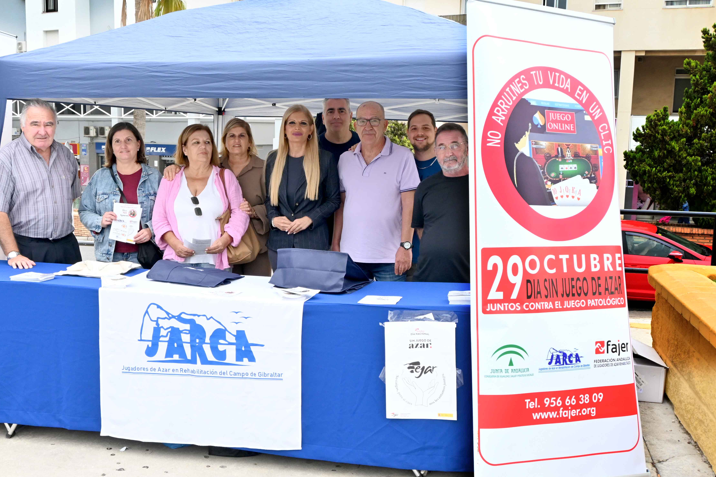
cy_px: 244
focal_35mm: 40
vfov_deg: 33.2
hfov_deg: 48.0
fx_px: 802
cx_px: 309
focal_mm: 21.5
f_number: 8
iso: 800
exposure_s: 1/160
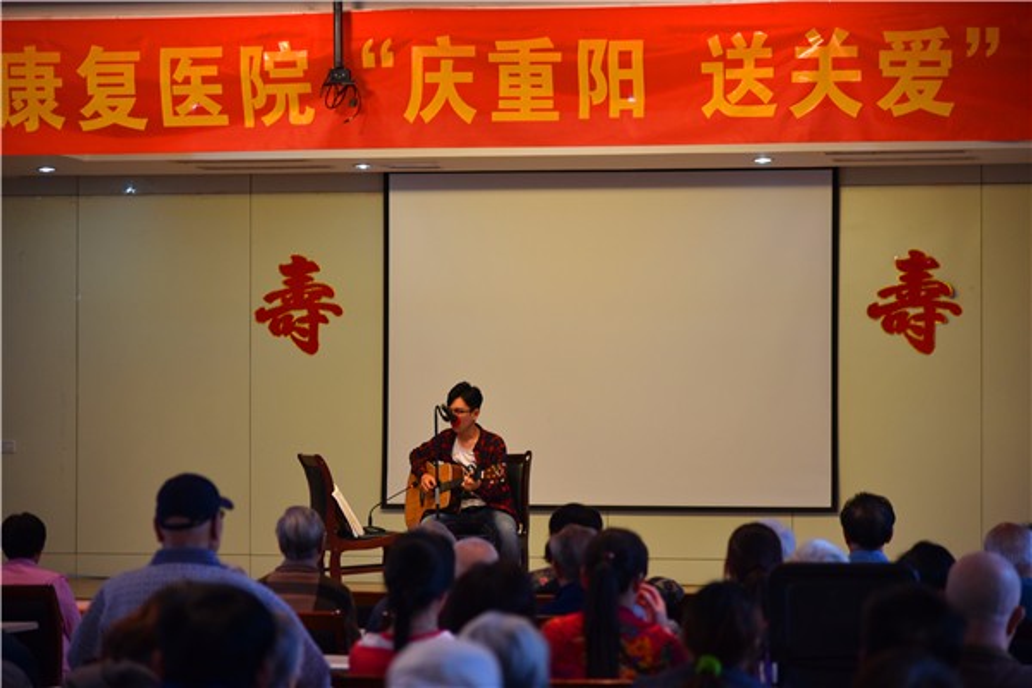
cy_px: 344
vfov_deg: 11.4
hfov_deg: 17.1
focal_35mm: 120
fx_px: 3440
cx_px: 516
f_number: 4
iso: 640
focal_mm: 120
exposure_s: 1/60
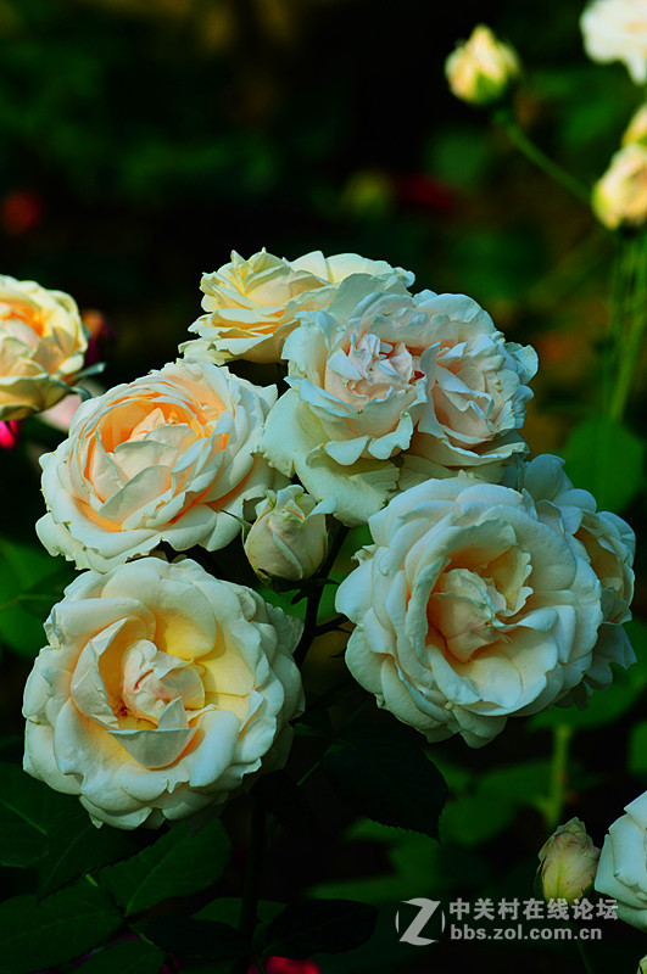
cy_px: 487
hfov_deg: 4.6
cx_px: 324
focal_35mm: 300
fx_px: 8111
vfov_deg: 6.9
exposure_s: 1/500
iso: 320
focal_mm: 200
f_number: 11
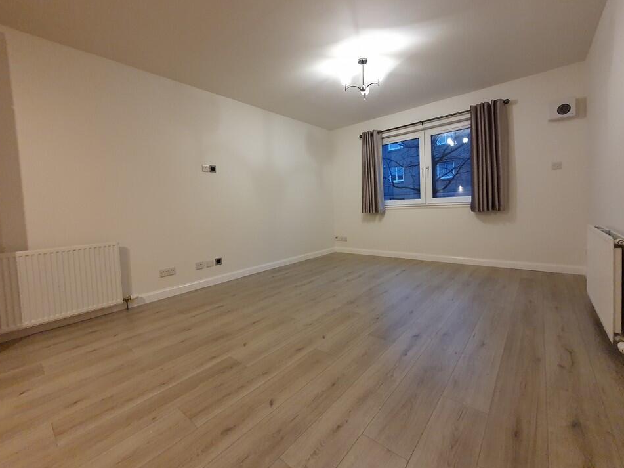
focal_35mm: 14
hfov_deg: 102.0
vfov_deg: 85.5
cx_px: 326
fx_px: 252
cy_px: 219
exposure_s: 1/33
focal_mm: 1.8
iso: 400
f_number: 2.2
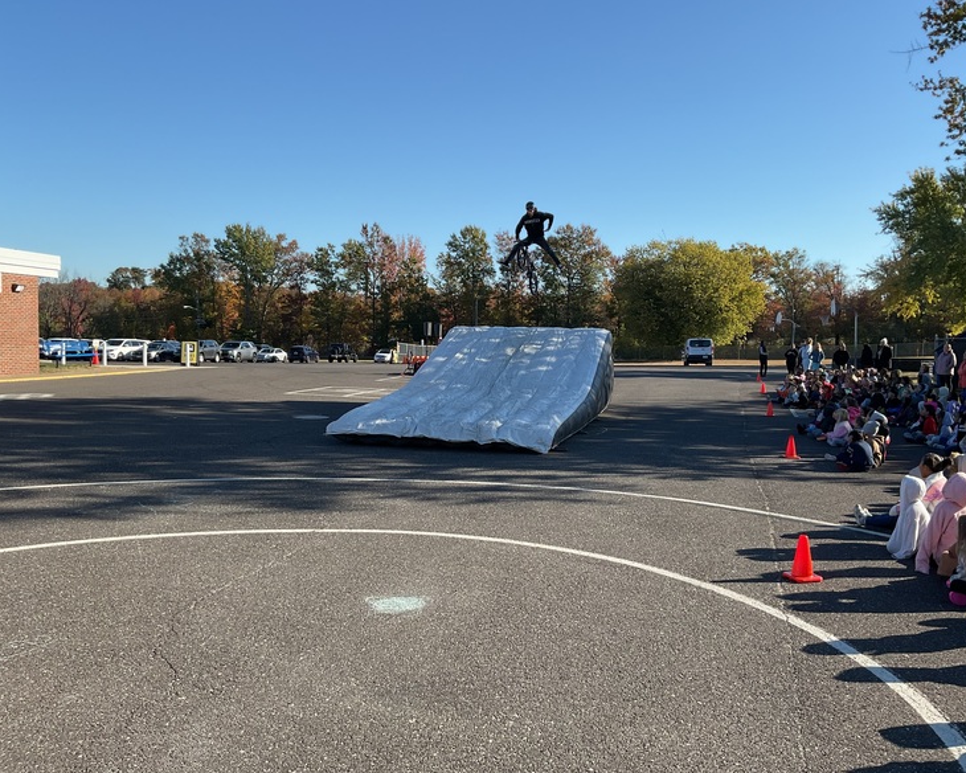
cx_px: 516
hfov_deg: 57.1
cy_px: 396
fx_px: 886
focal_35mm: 31
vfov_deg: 47.1
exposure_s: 1/1250
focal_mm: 3
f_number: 1.8
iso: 16
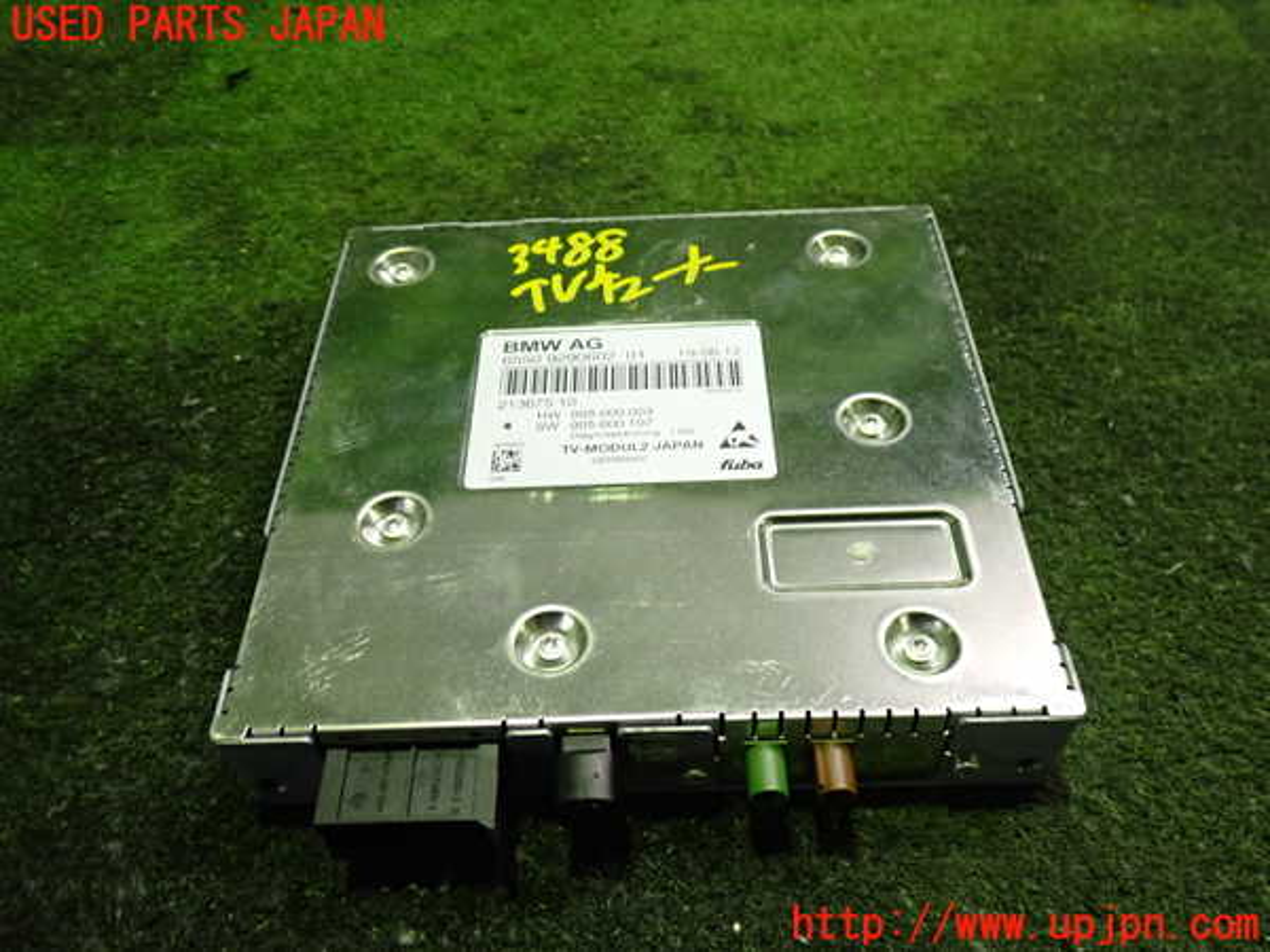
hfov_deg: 60.0
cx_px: 635
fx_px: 1101
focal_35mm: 30
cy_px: 476
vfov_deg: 46.8
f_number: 2.3
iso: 500
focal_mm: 5.4
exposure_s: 1/30
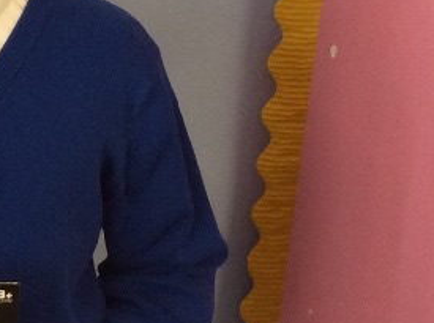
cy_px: 104
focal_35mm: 114
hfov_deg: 15.6
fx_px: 1426
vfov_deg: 12.9
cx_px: -270
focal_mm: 3.3
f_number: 2.4
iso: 80
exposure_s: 1/25
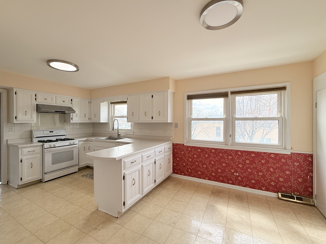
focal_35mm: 15
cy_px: 122
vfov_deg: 81.7
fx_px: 141
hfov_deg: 98.2
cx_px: 165
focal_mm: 2.22
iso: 64
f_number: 2.2
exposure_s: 1/306
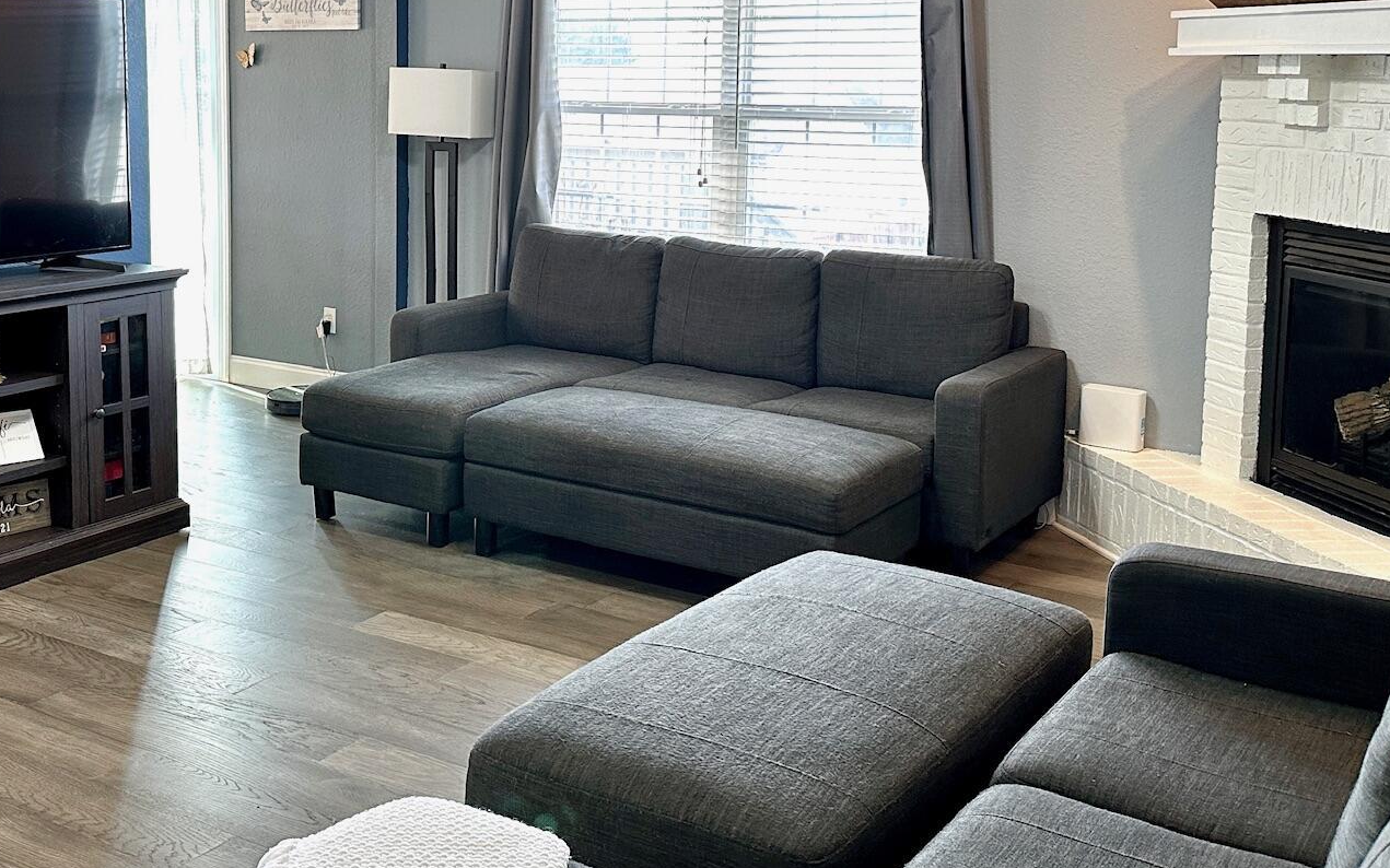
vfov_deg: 30.9
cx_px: 561
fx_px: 1553
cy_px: 251
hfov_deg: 48.0
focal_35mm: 41
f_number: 1.78
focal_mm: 6.86
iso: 200
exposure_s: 1/120
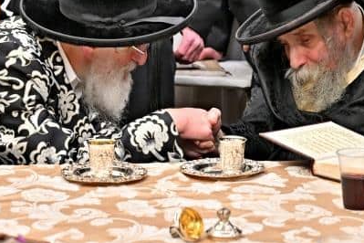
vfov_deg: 11.5
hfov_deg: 17.3
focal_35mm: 118
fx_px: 1193
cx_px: 201
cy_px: 11
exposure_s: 1/160
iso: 1000
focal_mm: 46
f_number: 4
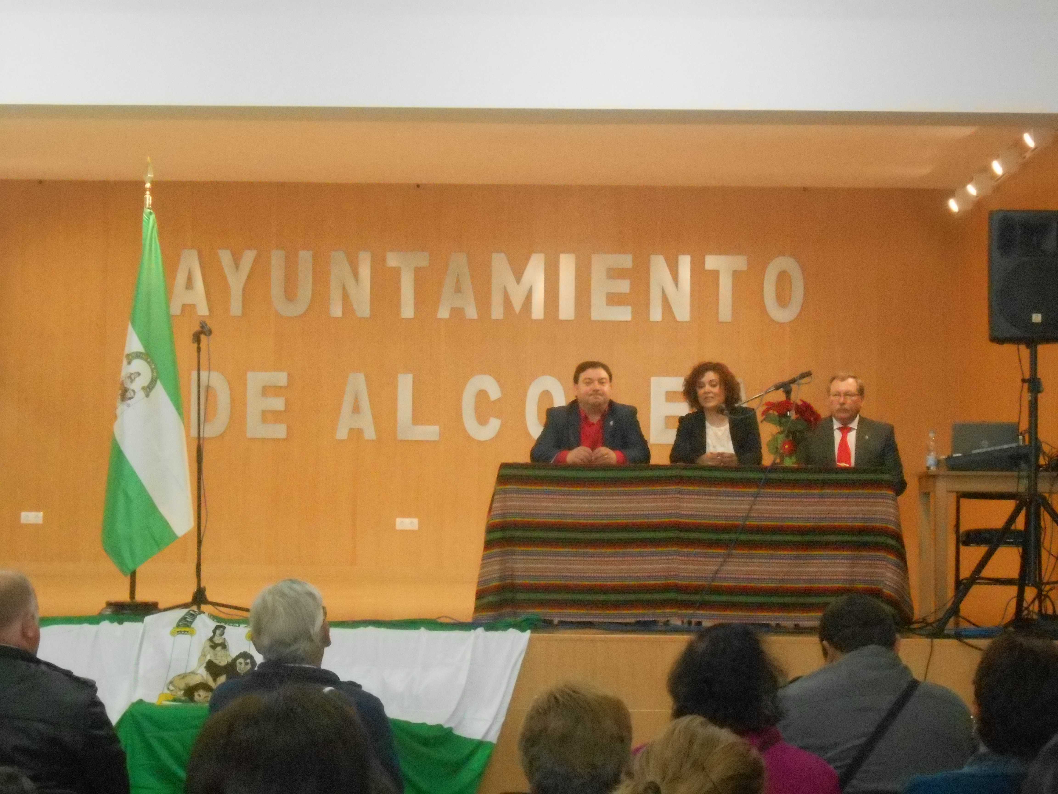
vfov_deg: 18.2
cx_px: 529
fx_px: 2476
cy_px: 397
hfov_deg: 24.1
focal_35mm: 81
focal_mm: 14.5
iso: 1250
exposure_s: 1/60
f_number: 6.6
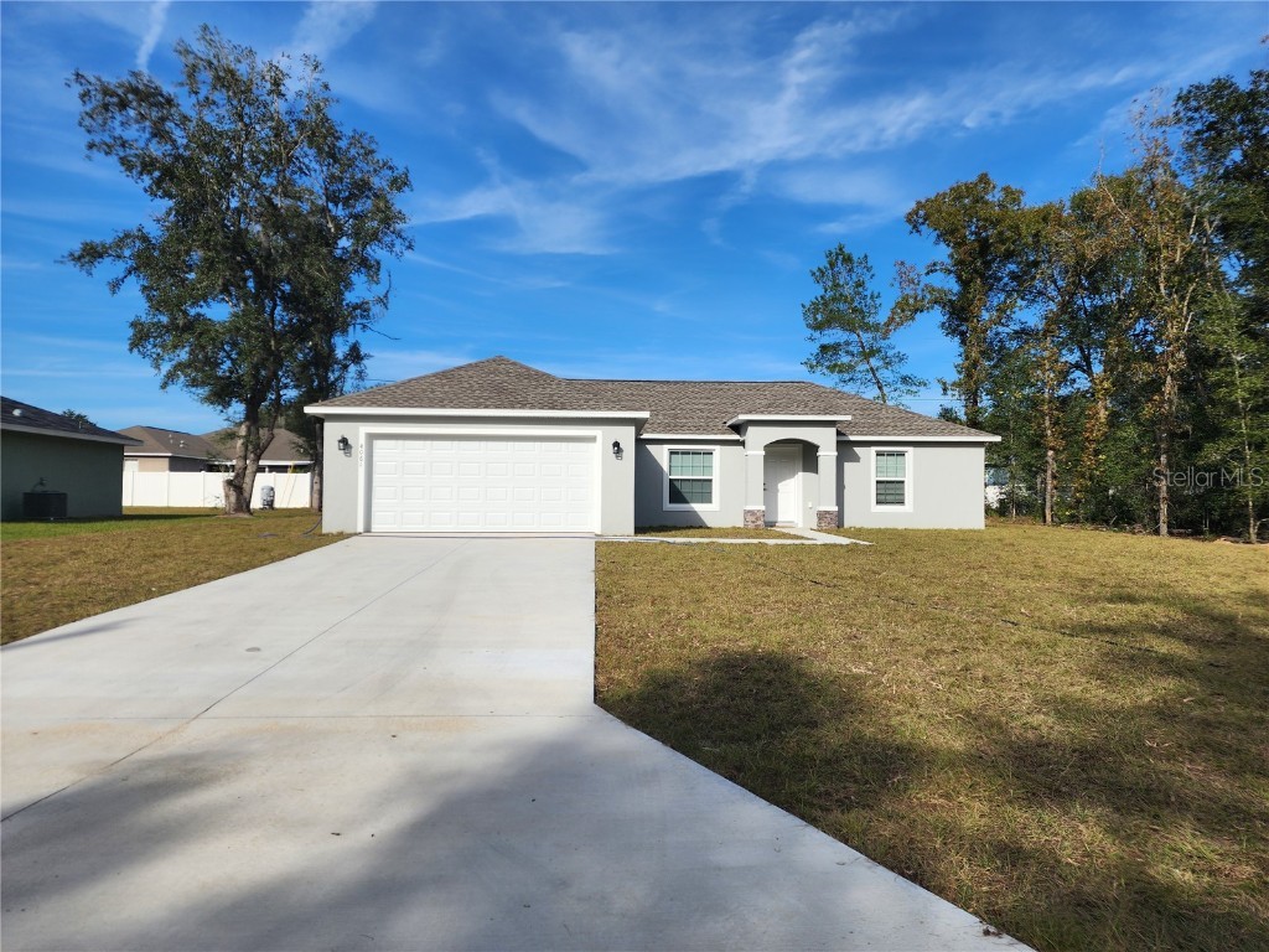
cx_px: 634
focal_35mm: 23
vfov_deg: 58.9
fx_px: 843
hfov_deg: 73.9
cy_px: 476
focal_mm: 6.4
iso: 12
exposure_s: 1/1559
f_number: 1.8
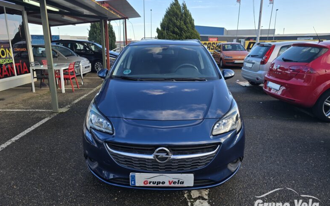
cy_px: 100
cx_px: 165
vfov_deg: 49.3
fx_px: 225
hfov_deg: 72.5
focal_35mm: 25
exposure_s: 1/208
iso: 12
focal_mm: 6.3
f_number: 1.7
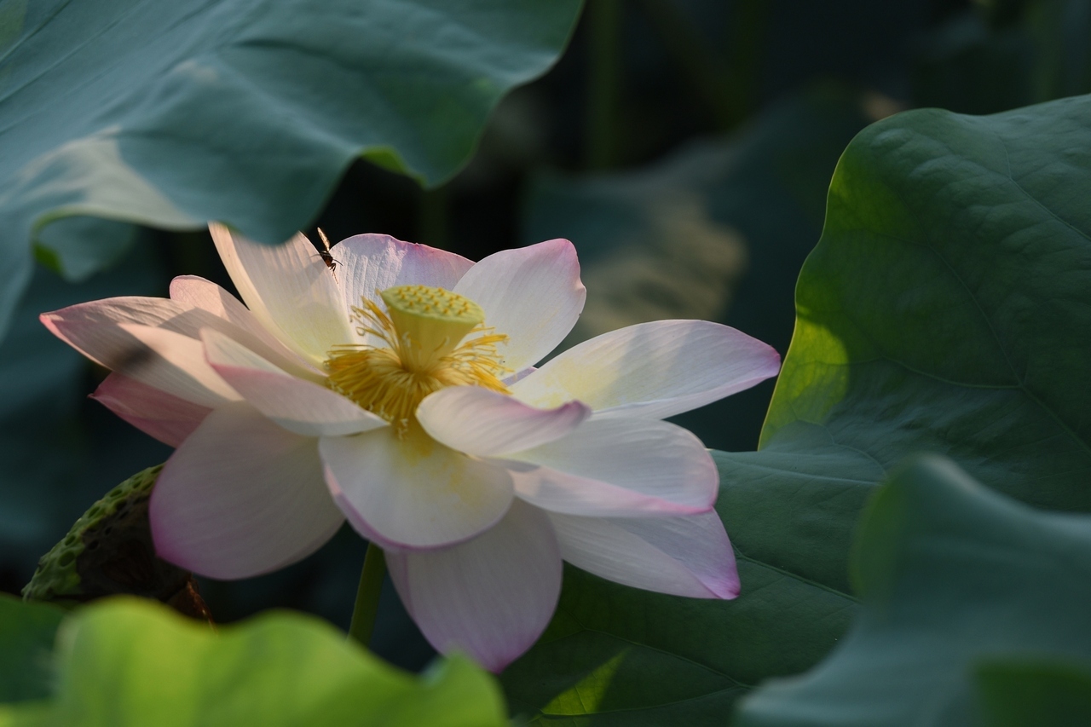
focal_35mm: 200
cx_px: 546
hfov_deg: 10.3
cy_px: 364
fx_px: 6060
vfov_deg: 6.9
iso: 200
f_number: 4.5
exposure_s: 1/800
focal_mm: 200
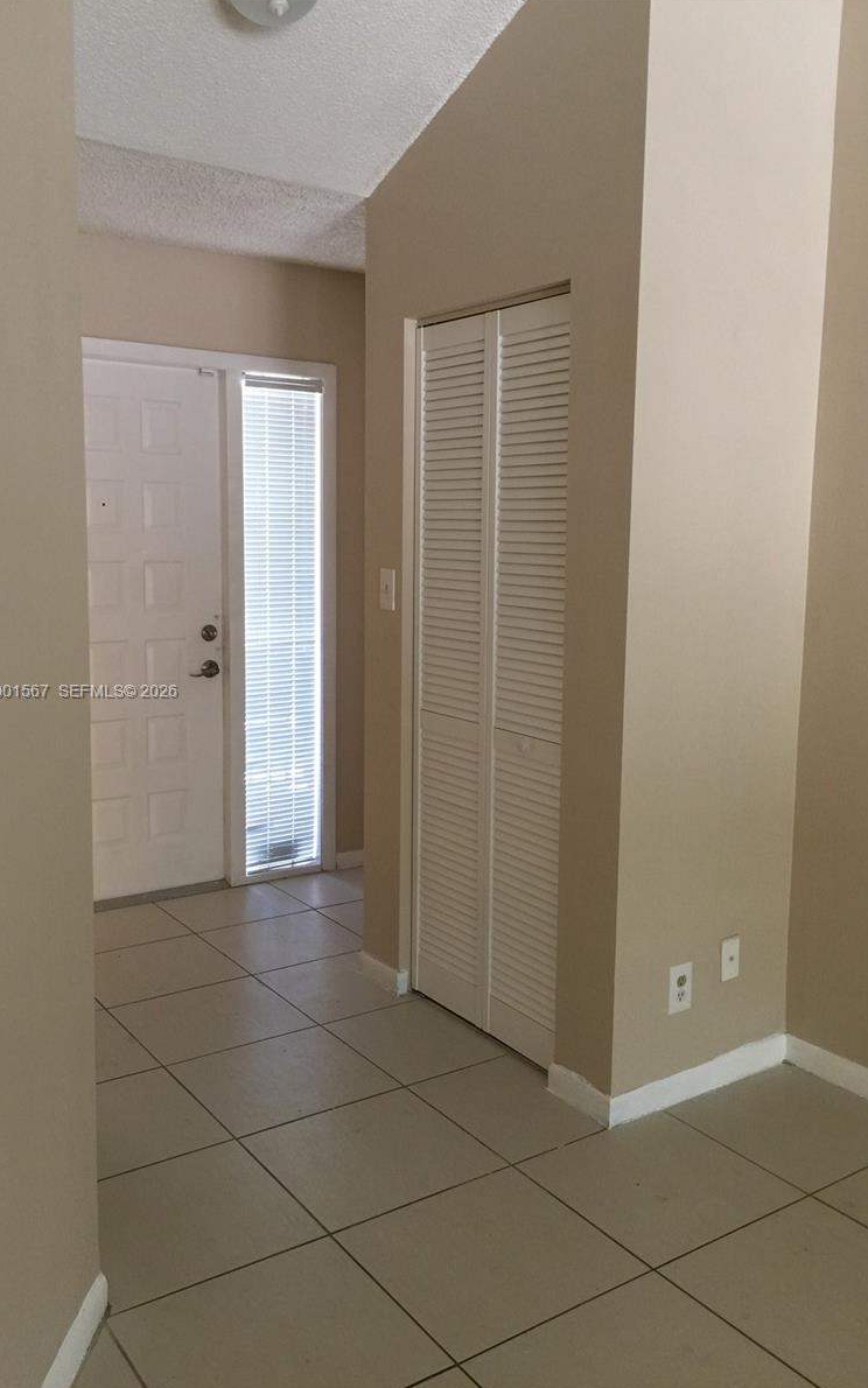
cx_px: 486
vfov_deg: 61.2
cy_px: 693
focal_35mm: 31
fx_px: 1173
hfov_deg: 40.5
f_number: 2.2
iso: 40
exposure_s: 1/15
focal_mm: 4.15
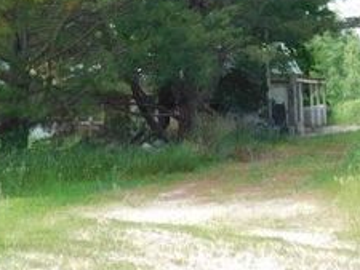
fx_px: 832
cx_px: 200
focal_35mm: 80
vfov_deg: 18.1
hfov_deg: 24.4
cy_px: 20
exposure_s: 1/320
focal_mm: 6.3
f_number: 3.5
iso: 125
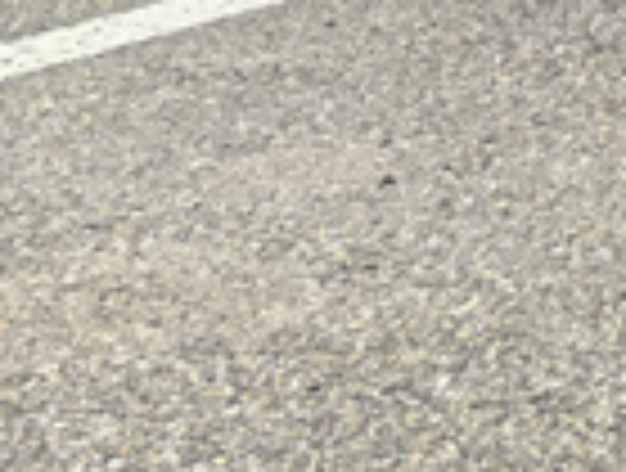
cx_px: 1590
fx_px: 2810
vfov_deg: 8.4
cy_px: -845
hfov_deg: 10.6
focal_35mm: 155
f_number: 2
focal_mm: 5.75
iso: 50
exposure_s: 1/1597
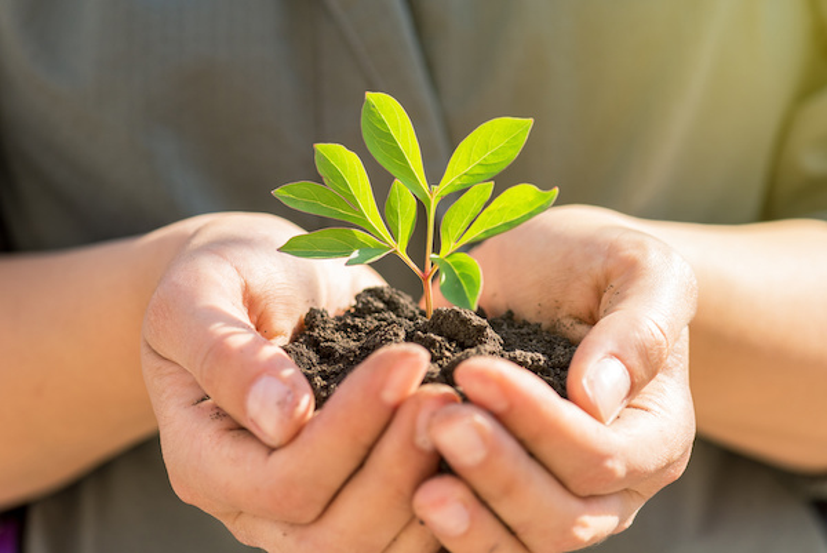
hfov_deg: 19.4
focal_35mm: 105
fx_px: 2414
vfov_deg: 13.1
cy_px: 276
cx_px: 414
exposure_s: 1/1000
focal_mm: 105
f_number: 5.6
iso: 500
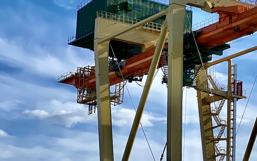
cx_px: 274
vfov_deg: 9.4
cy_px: 99
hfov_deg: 14.6
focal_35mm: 140
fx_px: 981
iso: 20
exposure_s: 1/2660
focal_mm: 6
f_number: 2
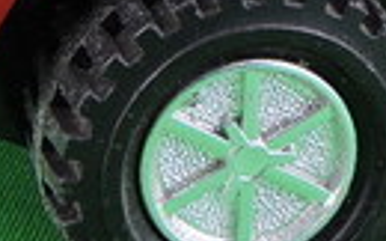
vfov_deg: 5.8
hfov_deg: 9.2
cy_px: -247
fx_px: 2323
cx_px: 634
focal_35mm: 221
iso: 180
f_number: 3.8
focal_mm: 6.3
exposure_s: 1/30
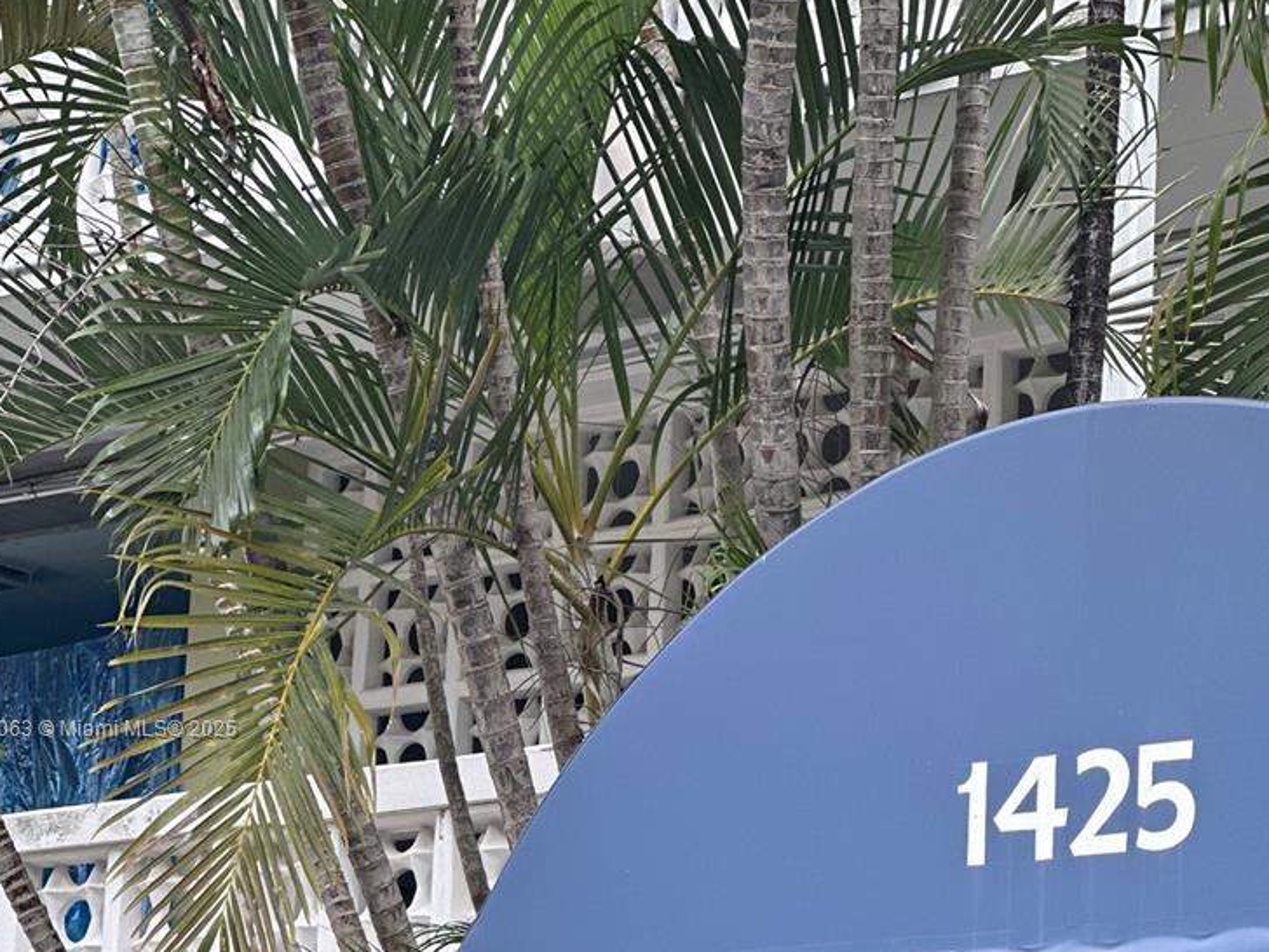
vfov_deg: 11.6
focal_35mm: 127
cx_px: 702
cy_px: 731
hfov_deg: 15.5
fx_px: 4656
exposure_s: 1/121
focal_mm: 9
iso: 40
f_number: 2.8
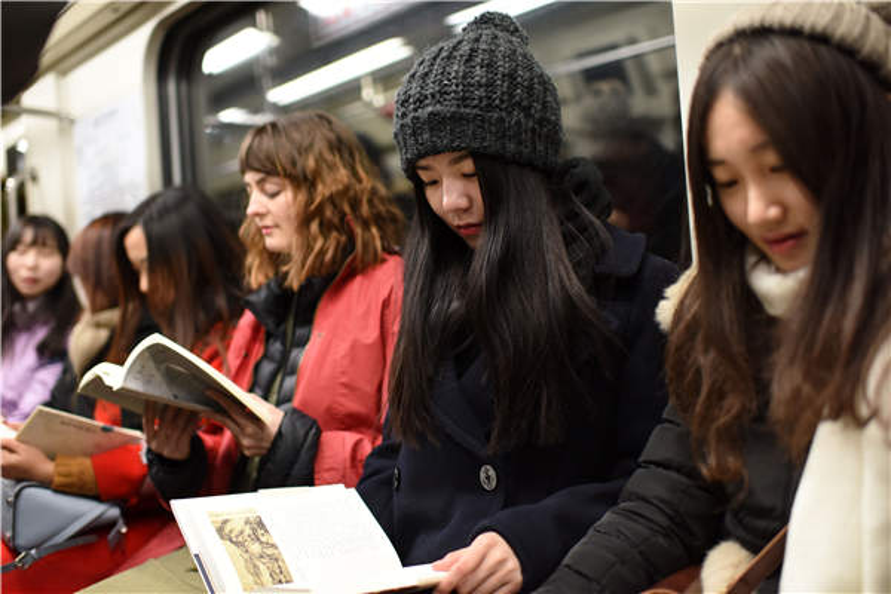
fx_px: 866
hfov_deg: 54.4
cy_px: 297
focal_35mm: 35
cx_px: 446
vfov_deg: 37.9
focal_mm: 35
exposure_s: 1/200
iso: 2000
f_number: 1.8
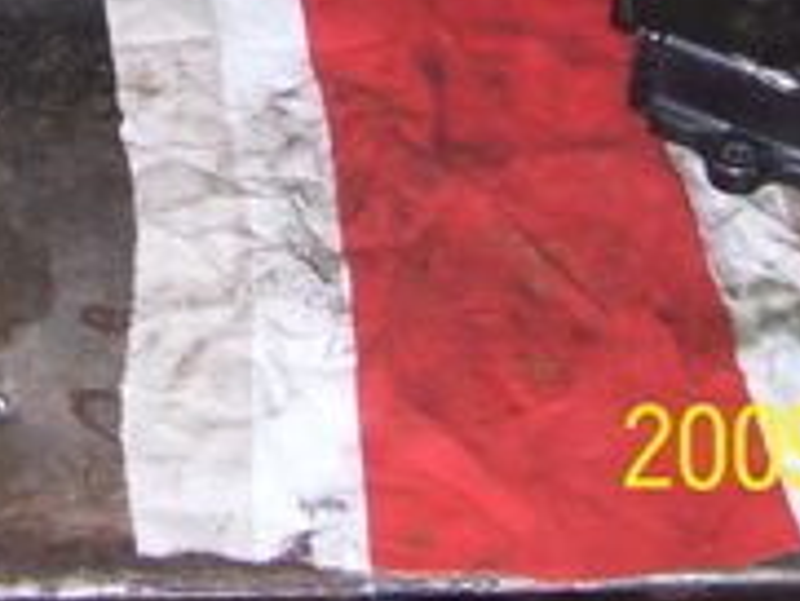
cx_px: -102
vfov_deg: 10.8
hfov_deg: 14.7
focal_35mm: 131
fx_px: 3030
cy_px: -354
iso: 80
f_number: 2.7
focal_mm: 6
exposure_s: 1/60
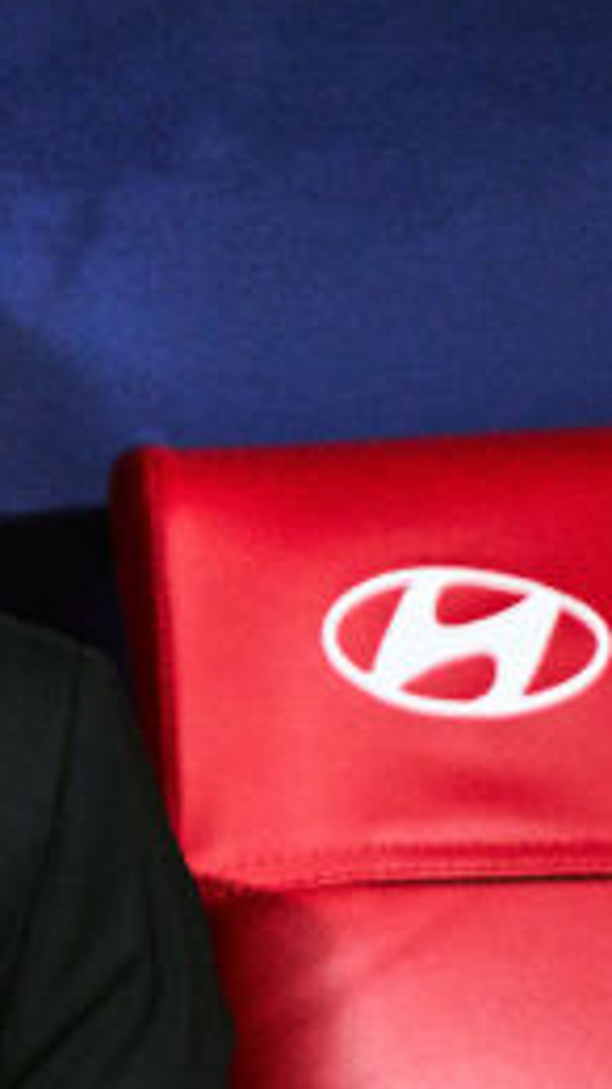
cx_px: -419
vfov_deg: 2.6
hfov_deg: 1.5
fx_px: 23803
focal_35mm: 824
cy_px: 1020
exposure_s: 1/1000
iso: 2500
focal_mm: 200
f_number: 2.8
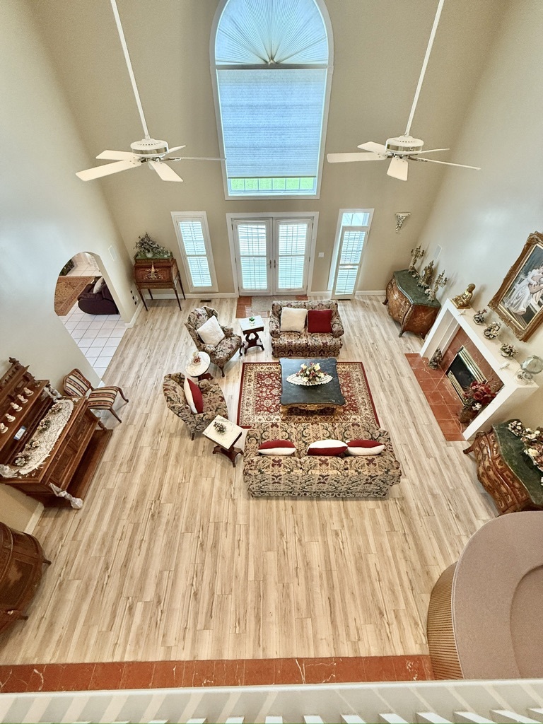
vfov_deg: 102.1
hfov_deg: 85.7
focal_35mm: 14
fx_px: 293
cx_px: 272
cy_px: 362
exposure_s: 1/60
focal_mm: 2.22
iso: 400
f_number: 2.2
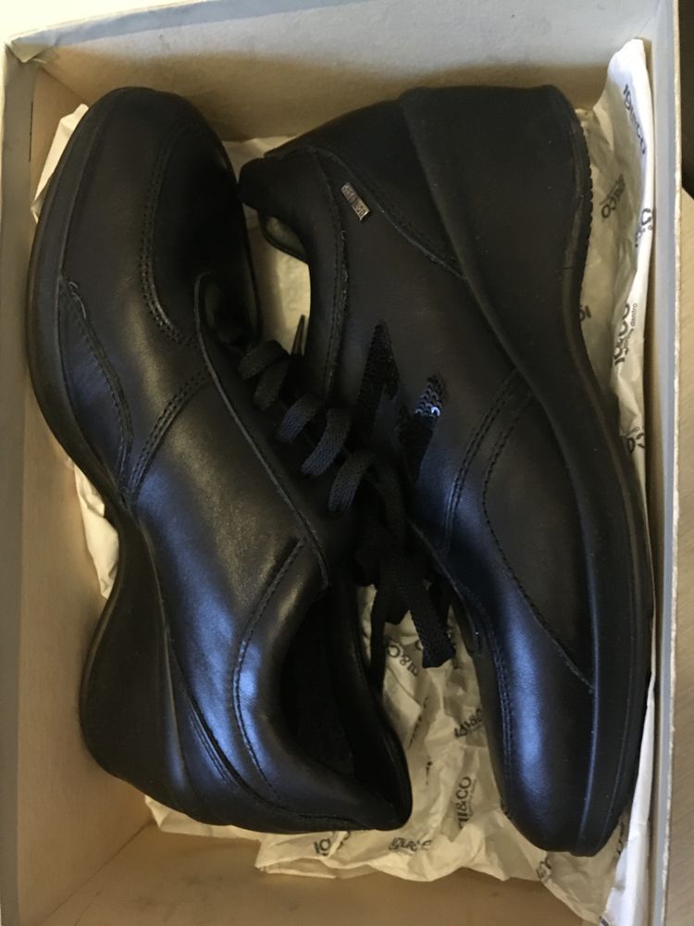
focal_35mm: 29
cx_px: 347
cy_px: 463
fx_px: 775
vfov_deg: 61.7
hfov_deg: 48.2
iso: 500
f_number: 2.2
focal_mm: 4.15
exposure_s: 1/17
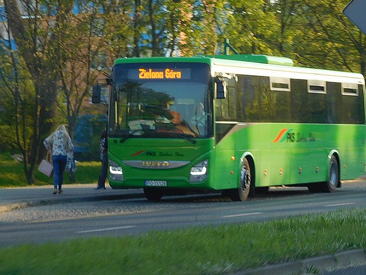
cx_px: 187
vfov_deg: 8.2
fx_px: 1925
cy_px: 76
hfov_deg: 10.9
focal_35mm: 182
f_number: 5
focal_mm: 22.3
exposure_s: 1/100
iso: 125
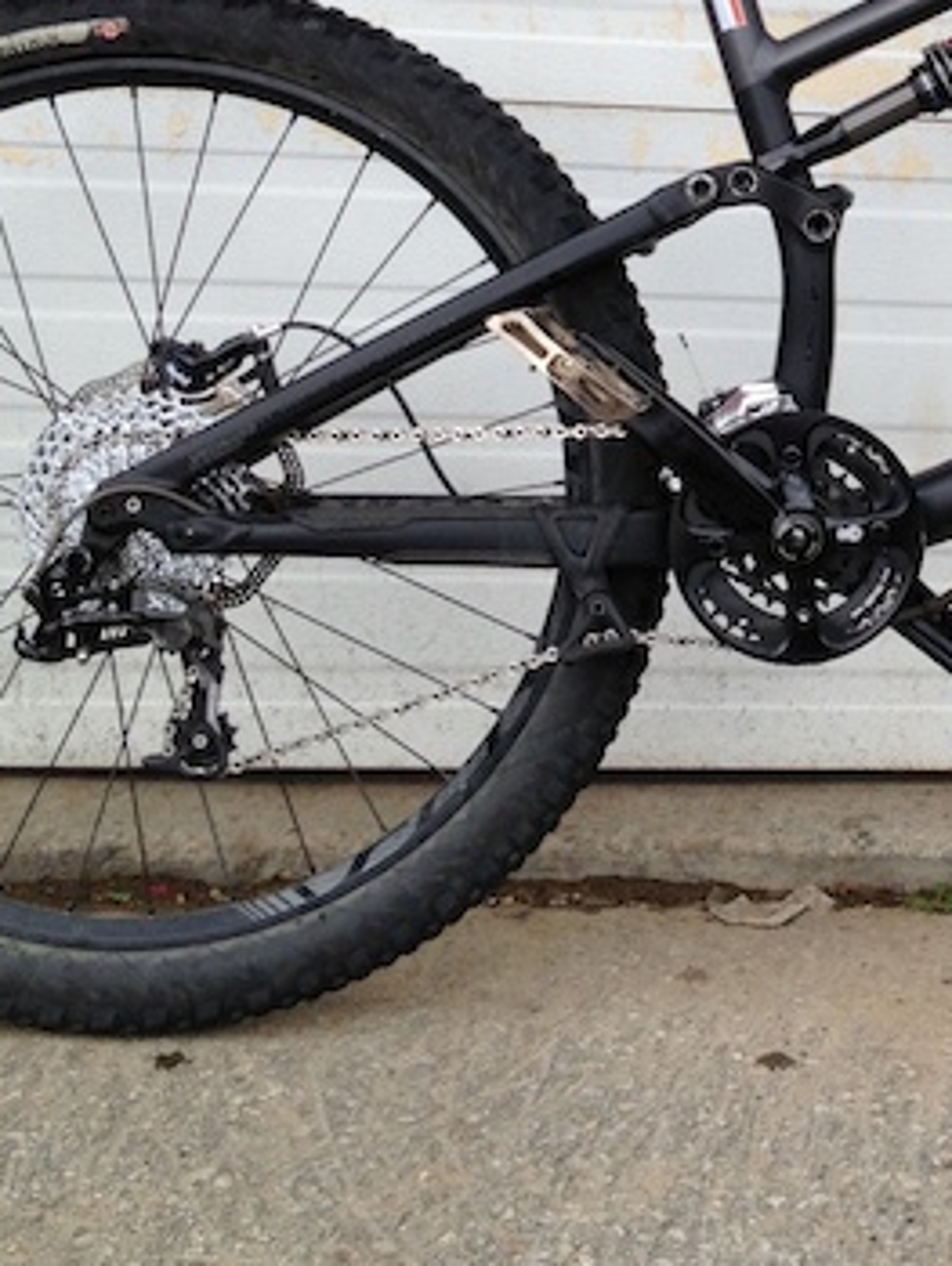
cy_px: 213
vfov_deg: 23.9
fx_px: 2930
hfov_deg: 17.8
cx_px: 1050
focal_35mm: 80
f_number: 2.4
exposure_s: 1/305
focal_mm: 4.28
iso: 50
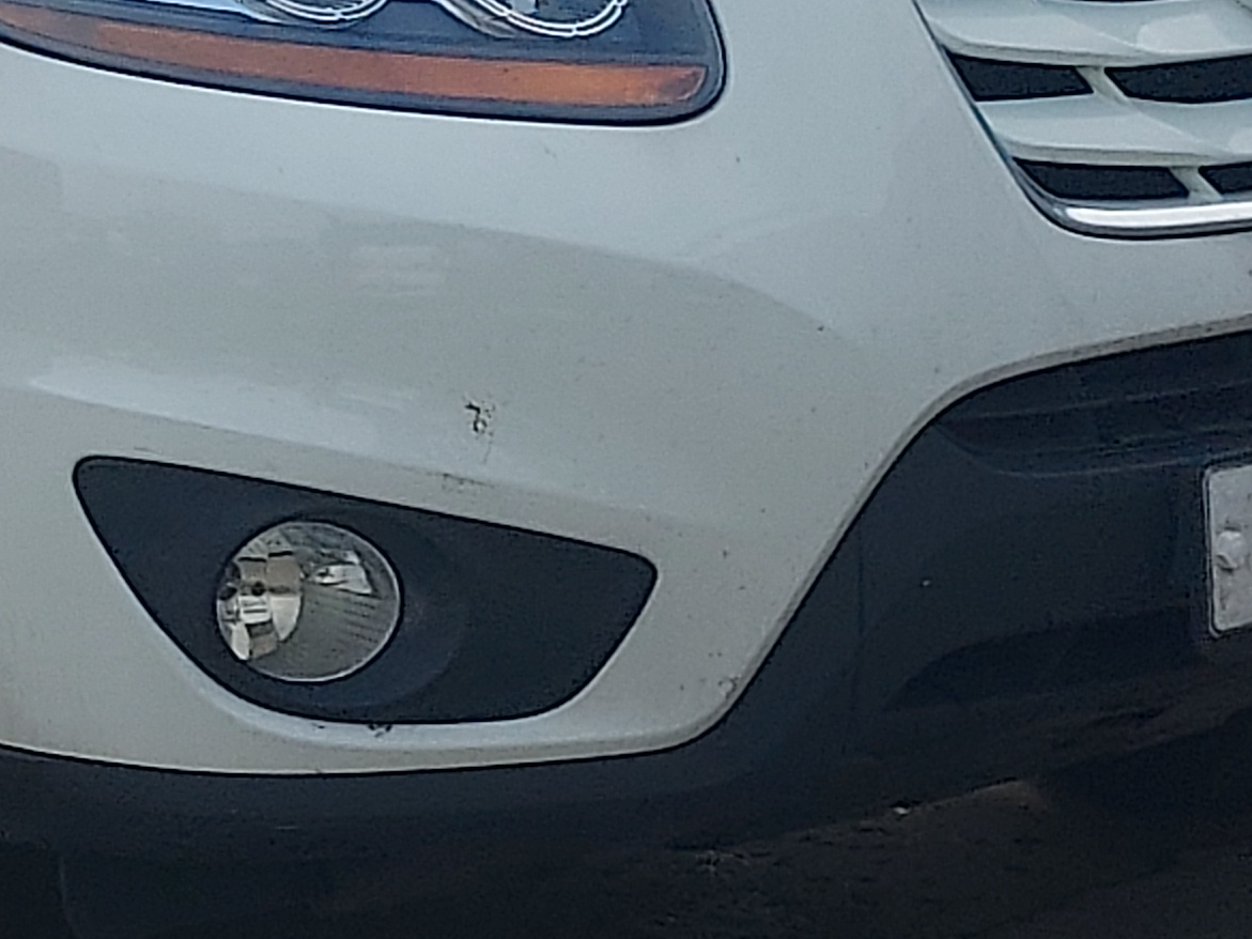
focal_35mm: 82
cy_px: 179
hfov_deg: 22.3
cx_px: -189
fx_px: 2965
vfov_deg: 17.8
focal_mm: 4.6
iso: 40
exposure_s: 1/727
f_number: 1.8
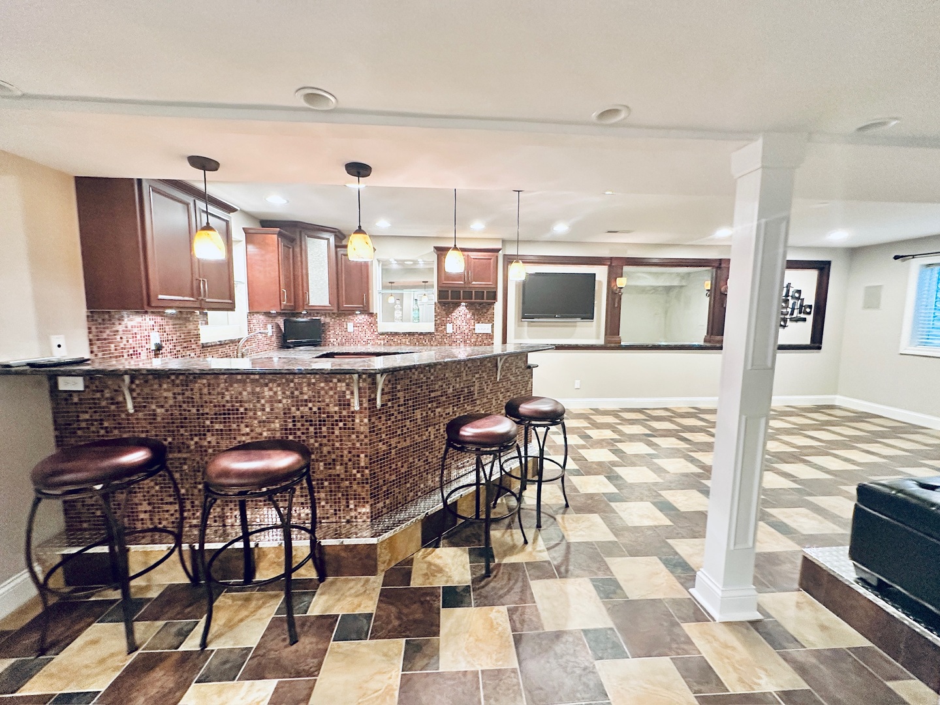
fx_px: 380
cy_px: 352
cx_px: 470
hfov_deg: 102.1
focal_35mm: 14
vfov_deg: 85.7
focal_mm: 2.22
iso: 500
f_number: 2.2
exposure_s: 1/60
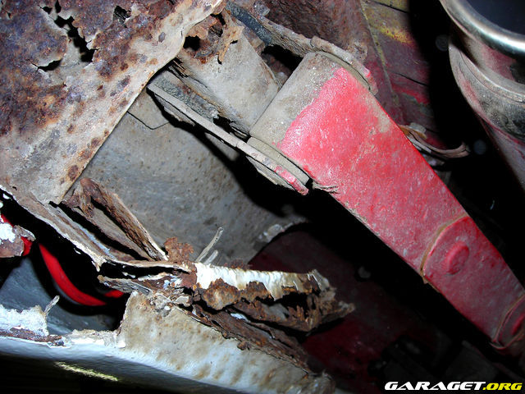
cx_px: 262
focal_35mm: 38
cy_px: 197
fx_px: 576
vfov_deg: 37.7
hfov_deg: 49.0
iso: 50
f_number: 3.2
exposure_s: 1/60.1
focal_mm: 6.3
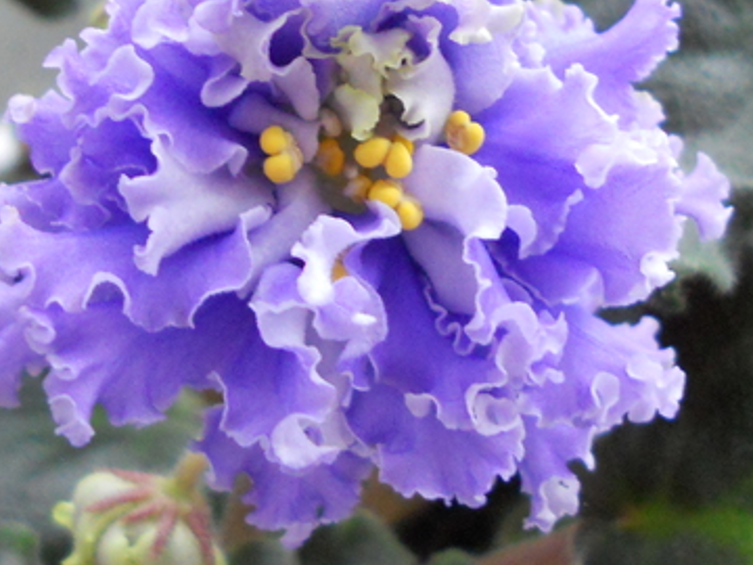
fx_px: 870
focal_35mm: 40
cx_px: 356
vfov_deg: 35.8
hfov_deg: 46.8
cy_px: 220
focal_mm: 5.8
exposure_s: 1/20
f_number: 3.5
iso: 400
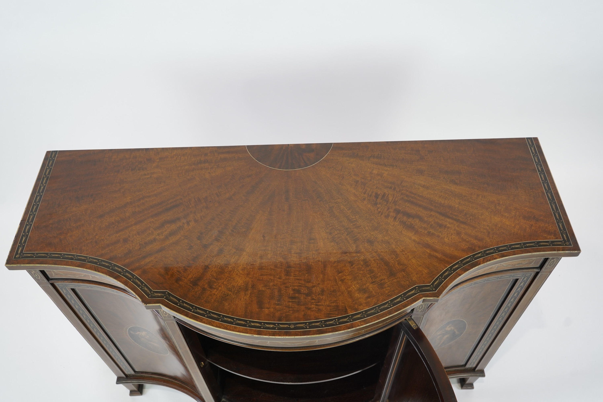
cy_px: 201
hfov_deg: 60.3
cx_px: 302
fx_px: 519
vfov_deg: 42.3
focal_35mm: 31
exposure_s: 1/60
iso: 640
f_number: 5
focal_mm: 31
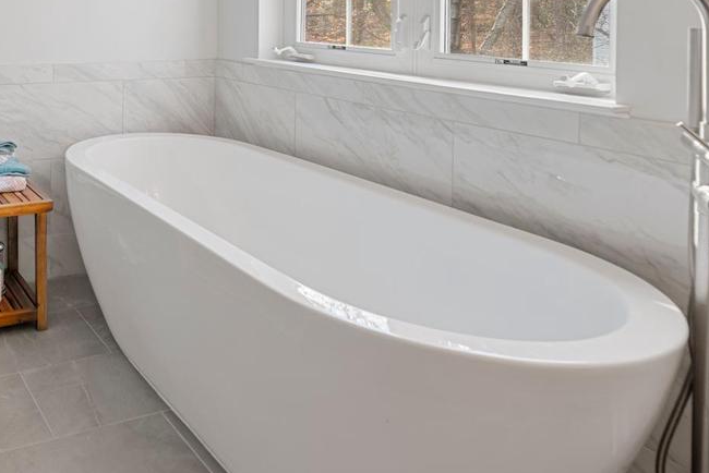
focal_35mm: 31
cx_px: 41
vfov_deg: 38.6
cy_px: 25
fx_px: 611
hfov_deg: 51.4
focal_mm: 14
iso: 100
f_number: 4
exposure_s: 1/20
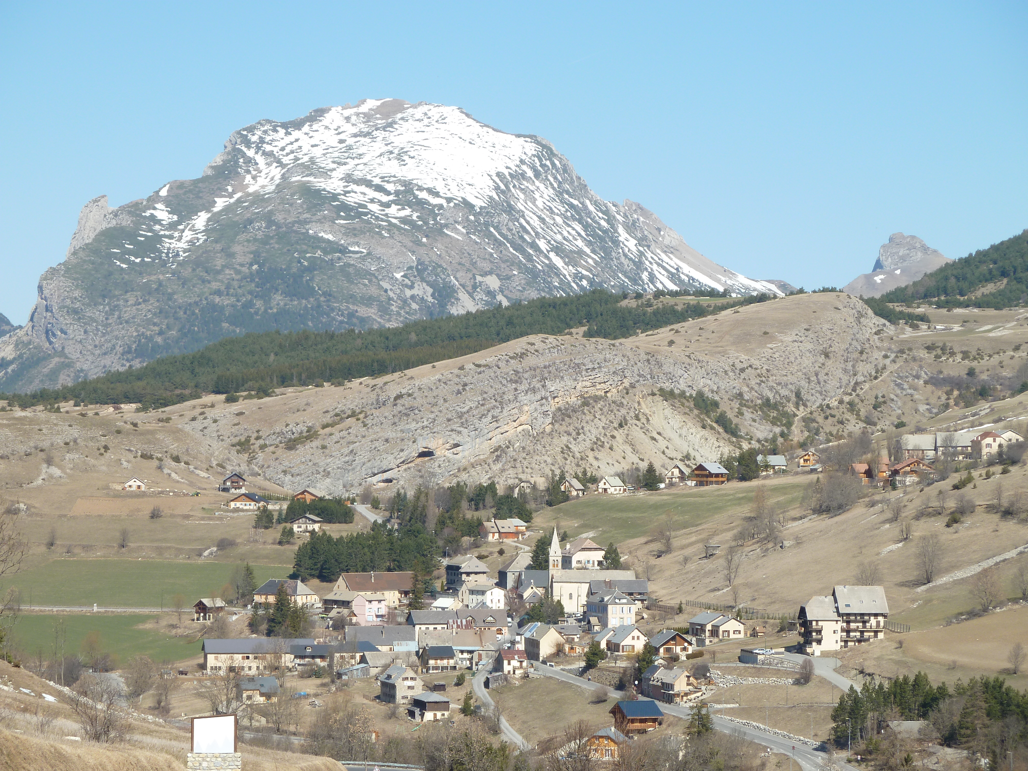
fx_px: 3801
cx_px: 514
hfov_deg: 15.4
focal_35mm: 128
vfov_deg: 11.6
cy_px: 386
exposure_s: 1/400
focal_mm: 21
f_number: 4.4
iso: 80
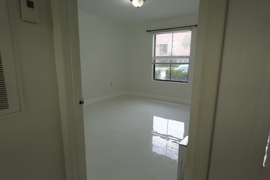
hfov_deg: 84.0
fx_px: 150
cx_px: 135
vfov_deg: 61.9
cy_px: 90
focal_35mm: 20
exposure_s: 1/250
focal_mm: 7.6
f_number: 2
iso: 125
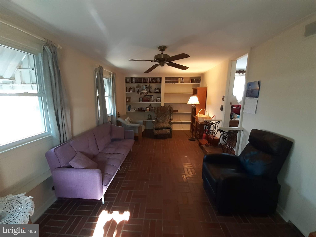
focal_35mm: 13
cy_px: 118
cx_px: 158
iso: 160
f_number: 2.2
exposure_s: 1/24
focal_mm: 1.13
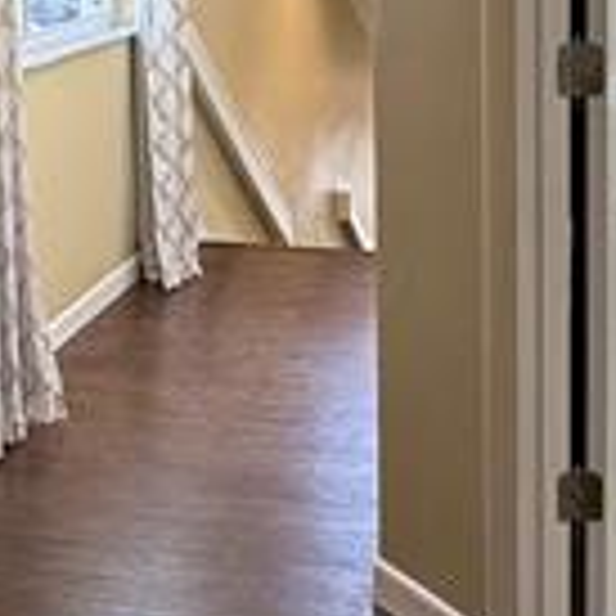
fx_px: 1450
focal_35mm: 72
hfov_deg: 24.0
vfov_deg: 23.1
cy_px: 13
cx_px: 279
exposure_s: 1/120
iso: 200
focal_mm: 2.22
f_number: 2.2
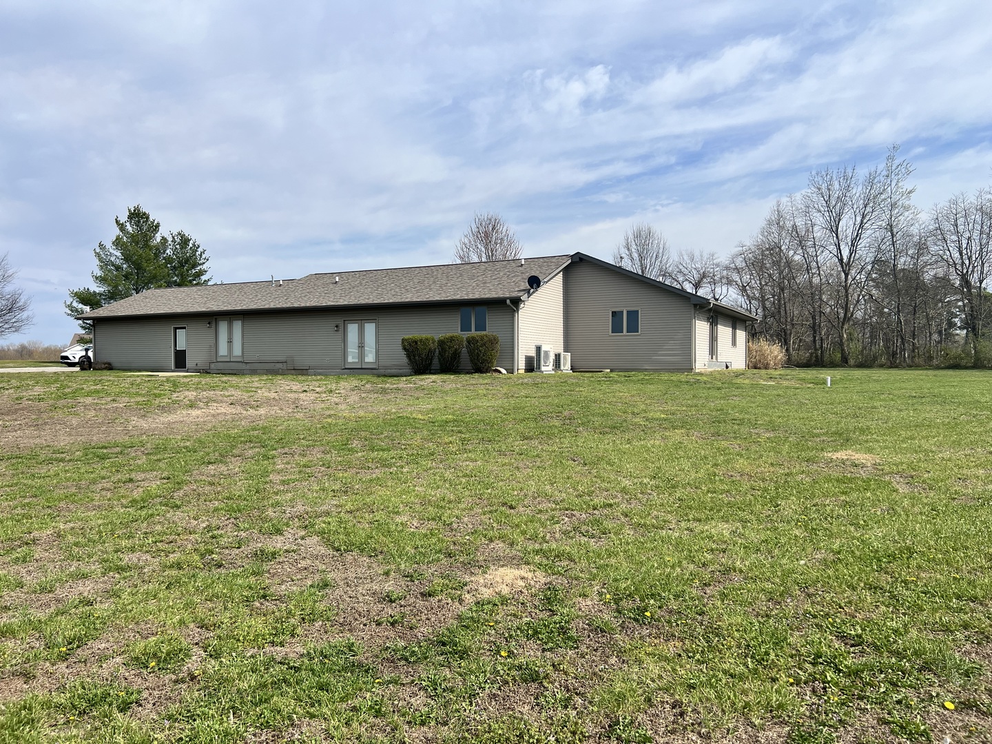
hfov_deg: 67.3
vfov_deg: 53.1
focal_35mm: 26
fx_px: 745
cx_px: 496
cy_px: 372
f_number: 1.5
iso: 50
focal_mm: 5.7
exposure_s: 1/5076
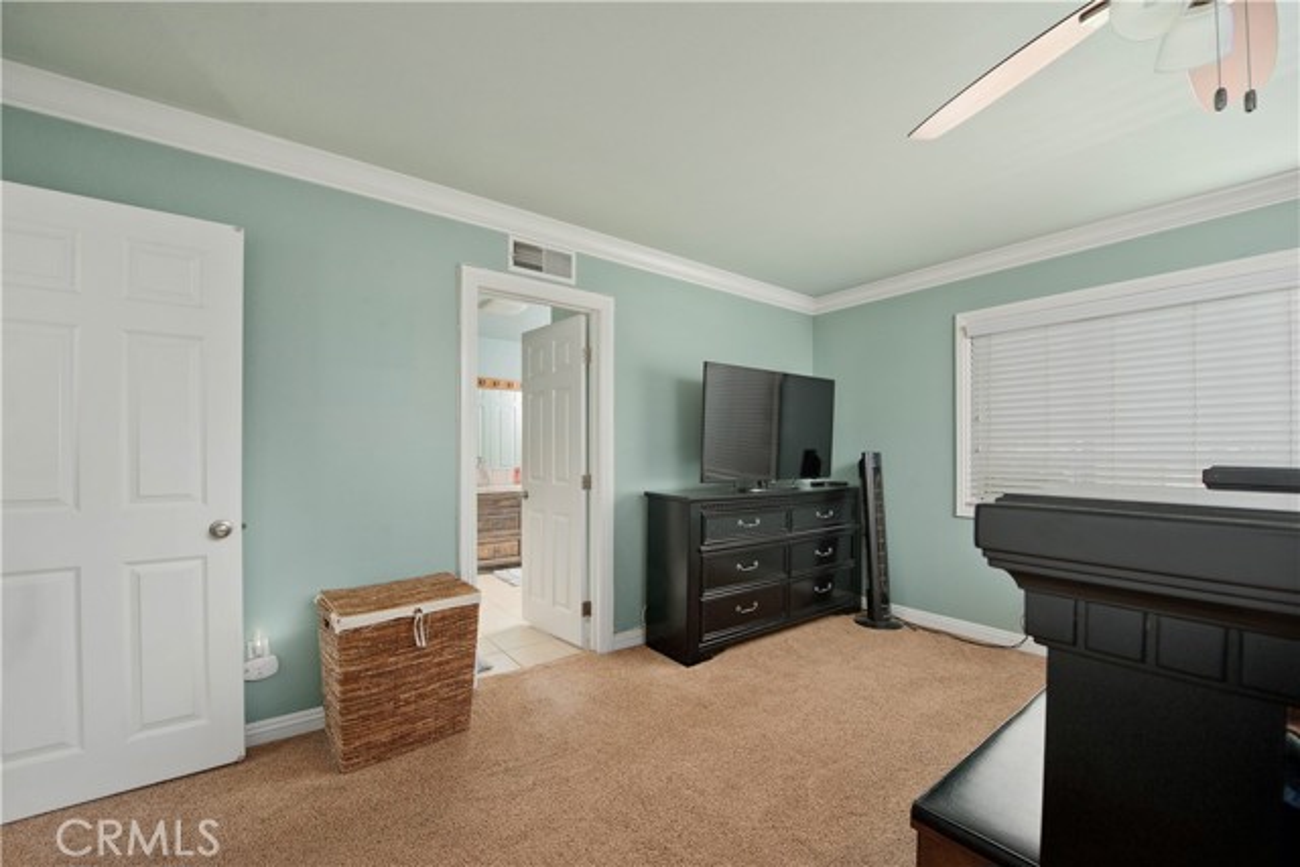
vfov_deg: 81.2
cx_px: 650
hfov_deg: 104.2
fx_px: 506
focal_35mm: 14
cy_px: 434
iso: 400
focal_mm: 14
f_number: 6.3
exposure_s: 1/50
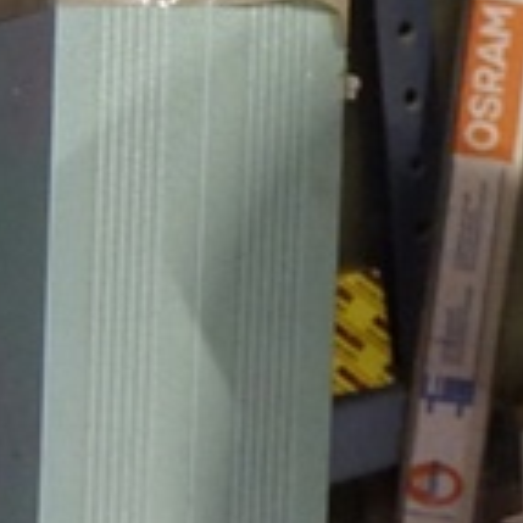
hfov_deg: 8.3
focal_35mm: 193
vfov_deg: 9.0
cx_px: 1236
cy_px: 574
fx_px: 3299
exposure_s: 1/13
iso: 3200
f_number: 5
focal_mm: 30
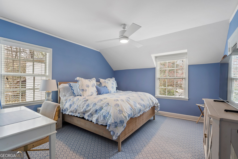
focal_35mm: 16
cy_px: 80
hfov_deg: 96.7
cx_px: 119
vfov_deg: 73.7
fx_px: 106
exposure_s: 1/160
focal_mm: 16
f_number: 8
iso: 640
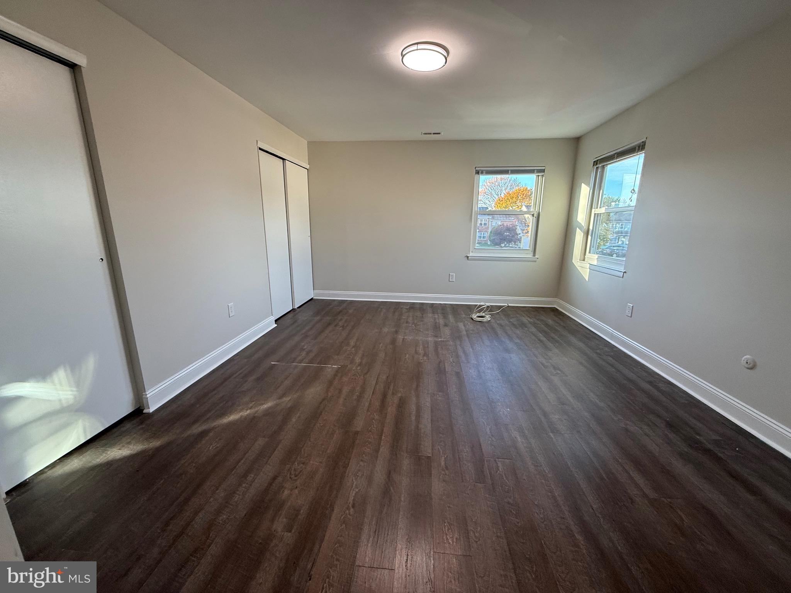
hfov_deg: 102.1
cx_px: 396
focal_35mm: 14
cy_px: 296
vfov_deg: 85.7
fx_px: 320
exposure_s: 1/120
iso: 200
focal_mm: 2.22
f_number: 2.2
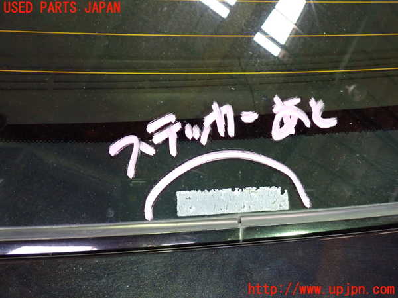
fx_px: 345
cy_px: 149
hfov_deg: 60.0
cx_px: 199
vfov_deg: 46.8
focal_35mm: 30
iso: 800
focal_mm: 5.4
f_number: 2.3
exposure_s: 1/30
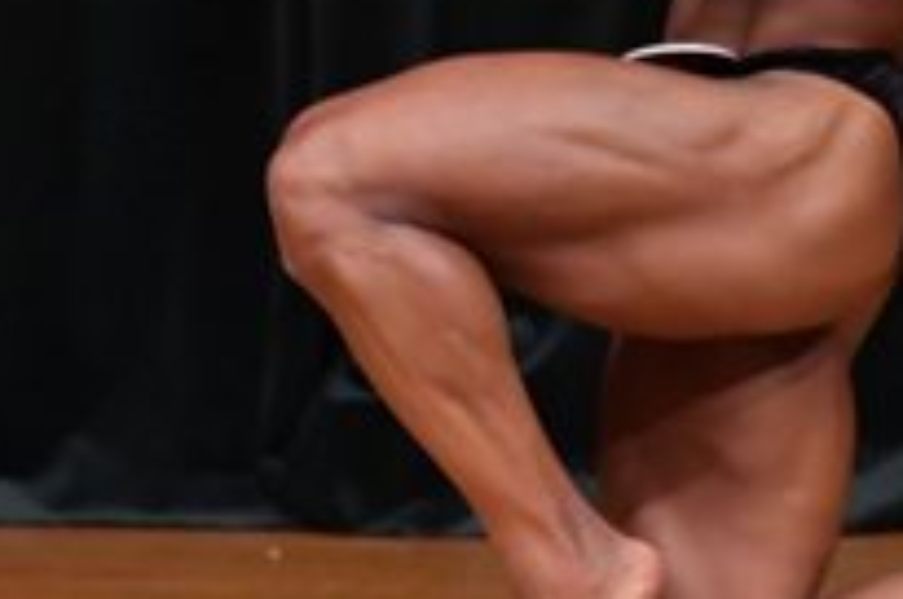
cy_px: -128
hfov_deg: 1.7
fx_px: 29827
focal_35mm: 1191
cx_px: 694
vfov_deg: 1.2
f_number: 5.6
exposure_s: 1/400
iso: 4000
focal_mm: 210
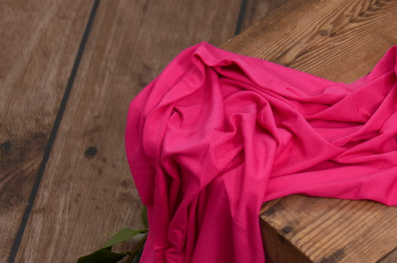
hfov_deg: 14.3
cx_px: 335
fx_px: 1574
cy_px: 246
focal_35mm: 143
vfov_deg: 9.5
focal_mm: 50
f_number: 4
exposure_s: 1/100
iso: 200
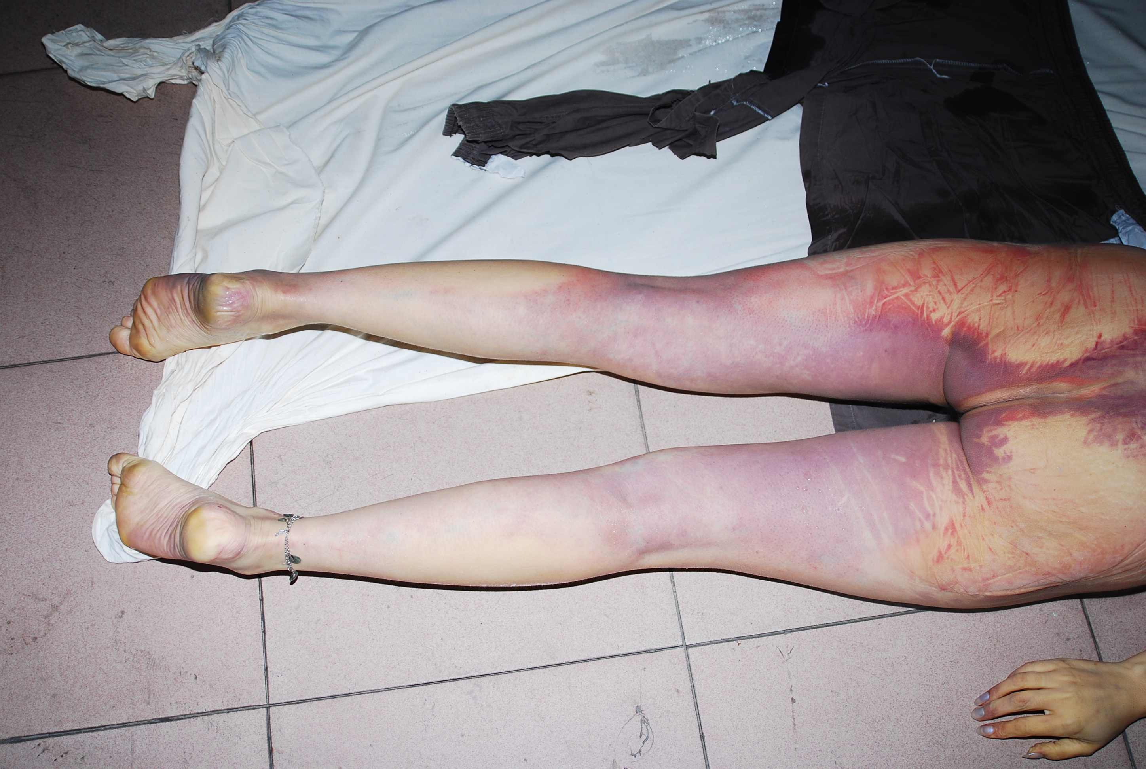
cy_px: 384
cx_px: 573
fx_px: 1340
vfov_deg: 32.0
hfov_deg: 46.3
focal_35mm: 42
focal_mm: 28
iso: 100
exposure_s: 1/60
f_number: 3.5
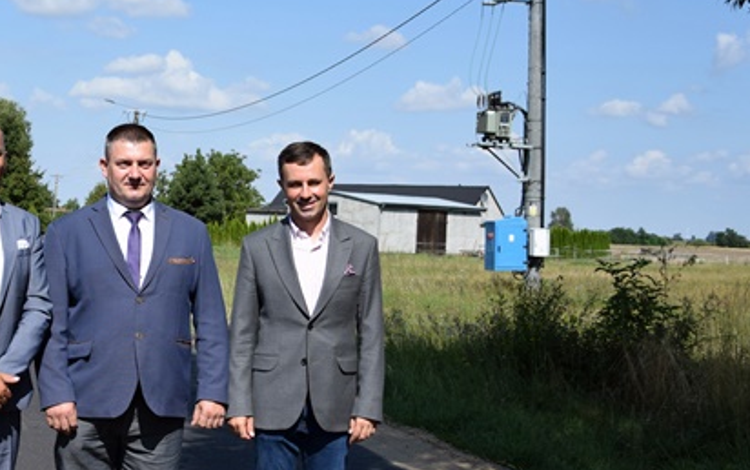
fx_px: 1434
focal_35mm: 70
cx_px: 98
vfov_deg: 18.6
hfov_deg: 28.4
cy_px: 246
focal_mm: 21
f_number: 4.5
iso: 160
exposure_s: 1/1600
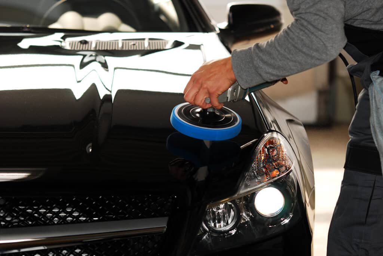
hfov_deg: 16.6
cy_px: 128
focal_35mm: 123
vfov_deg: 11.2
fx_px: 1310
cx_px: 192
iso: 100
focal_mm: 82
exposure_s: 1/200
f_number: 2.8
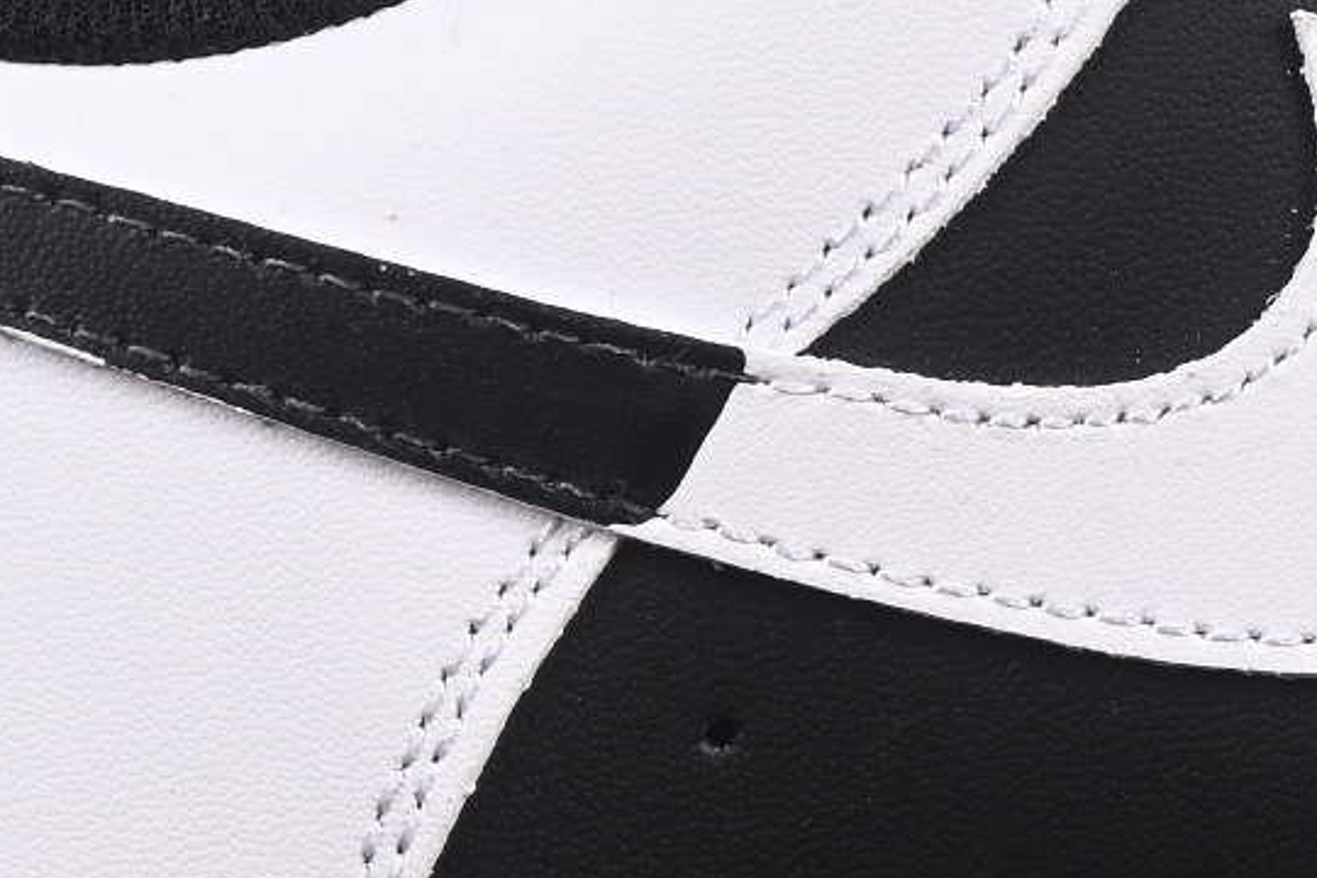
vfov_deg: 3.6
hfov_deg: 5.3
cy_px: 171
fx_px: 14157
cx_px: 1495
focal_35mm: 387
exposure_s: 1/60
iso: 160
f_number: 7.1
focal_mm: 50
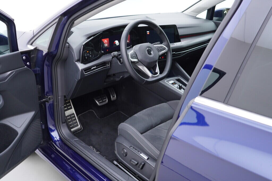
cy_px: 90
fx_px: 272
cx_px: 136
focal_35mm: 36
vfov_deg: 36.9
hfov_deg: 53.1
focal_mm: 24
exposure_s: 1/40
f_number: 2.8
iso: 160
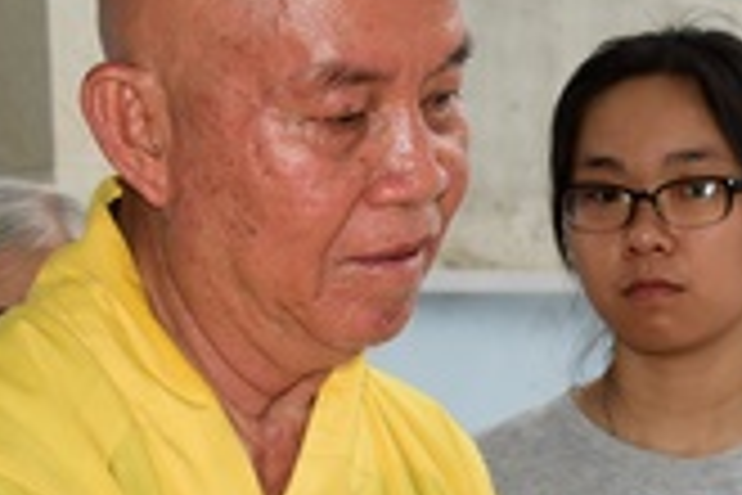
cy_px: 410
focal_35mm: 158
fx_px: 3256
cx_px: 872
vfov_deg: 8.7
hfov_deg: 12.7
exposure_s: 1/160
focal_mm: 40
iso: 400
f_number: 6.3
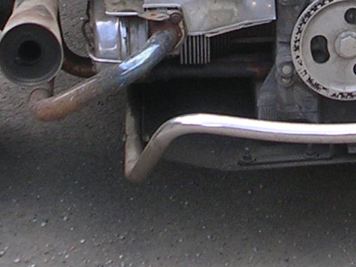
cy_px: -147
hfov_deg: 8.2
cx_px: 334
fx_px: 2467
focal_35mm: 240
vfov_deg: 6.1
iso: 50
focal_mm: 8.5
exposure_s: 1/157
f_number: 3.3
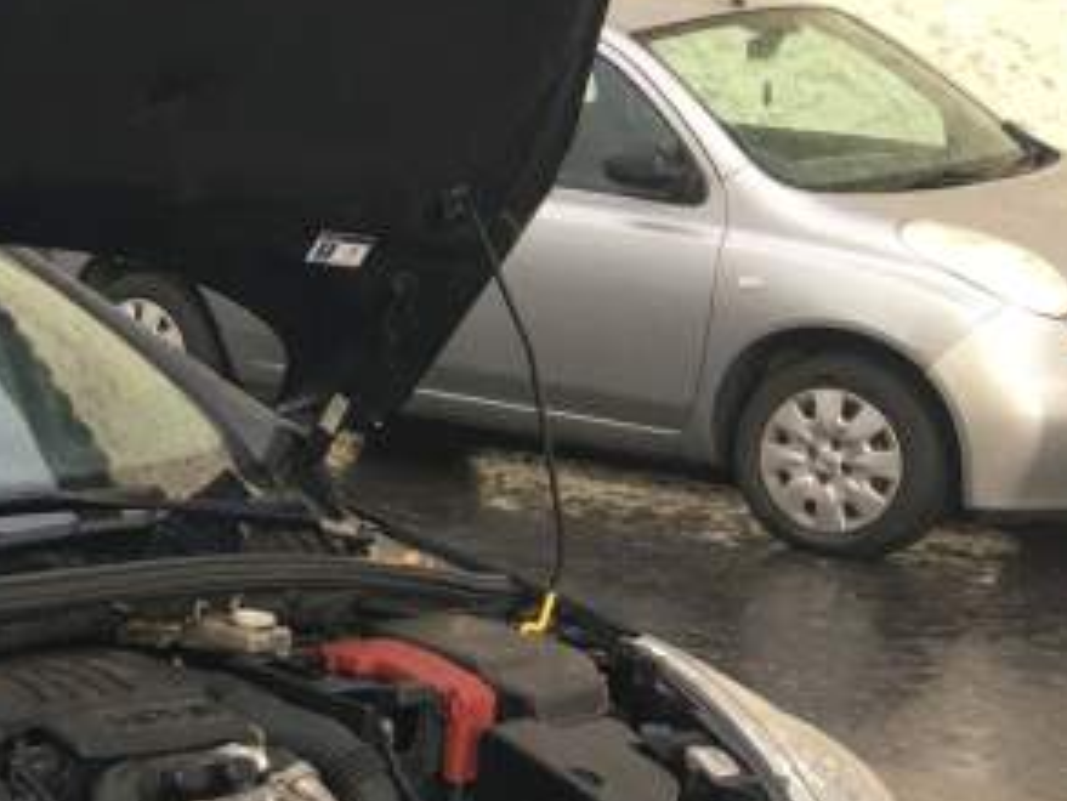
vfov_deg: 16.5
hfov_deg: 19.4
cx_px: -506
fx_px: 2744
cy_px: 603
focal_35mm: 89
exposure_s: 1/33
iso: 25
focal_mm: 4.15
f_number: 2.2
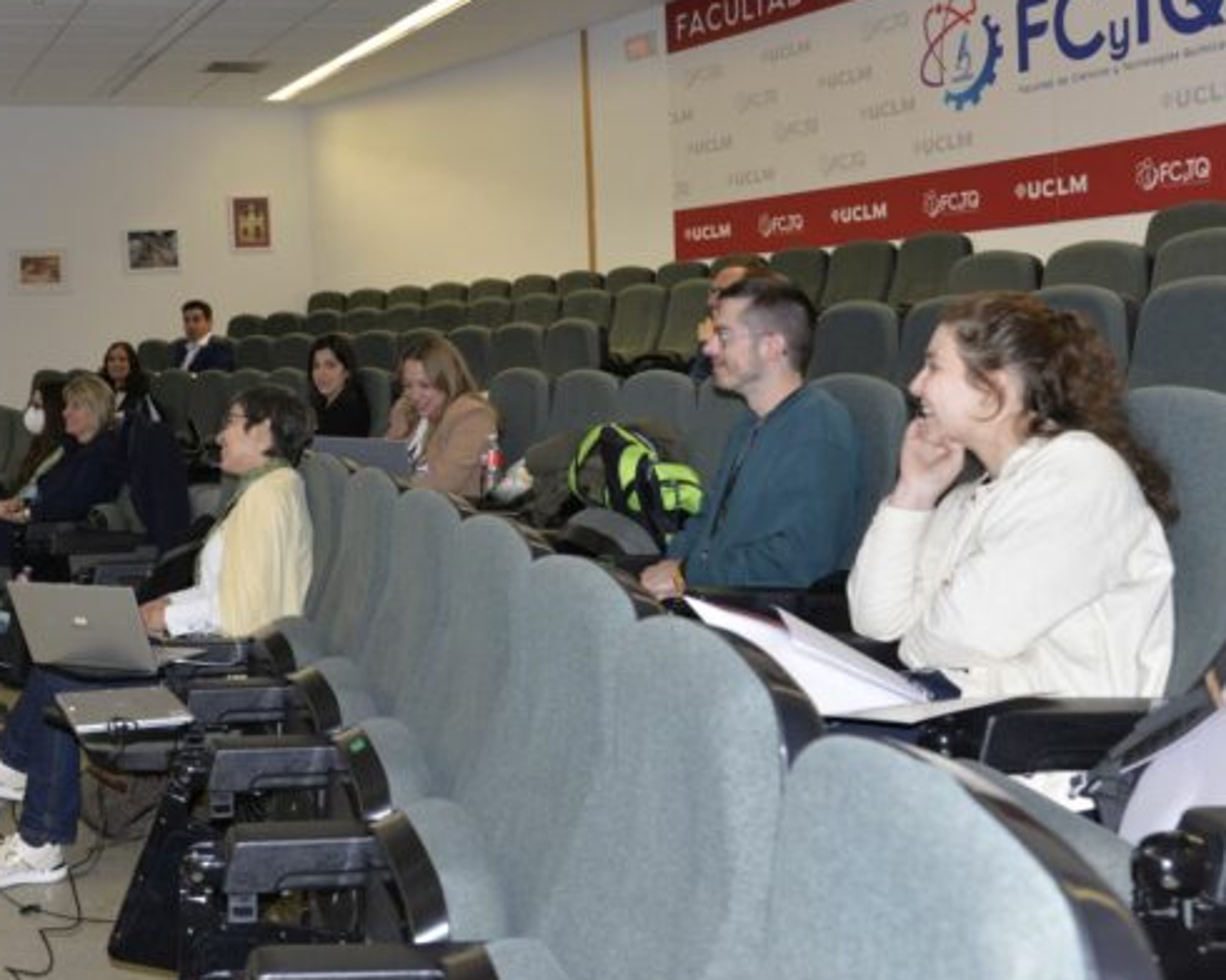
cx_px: 368
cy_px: 371
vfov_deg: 30.1
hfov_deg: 36.8
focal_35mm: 50
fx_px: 1814
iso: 800
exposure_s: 1/60
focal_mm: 34
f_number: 5
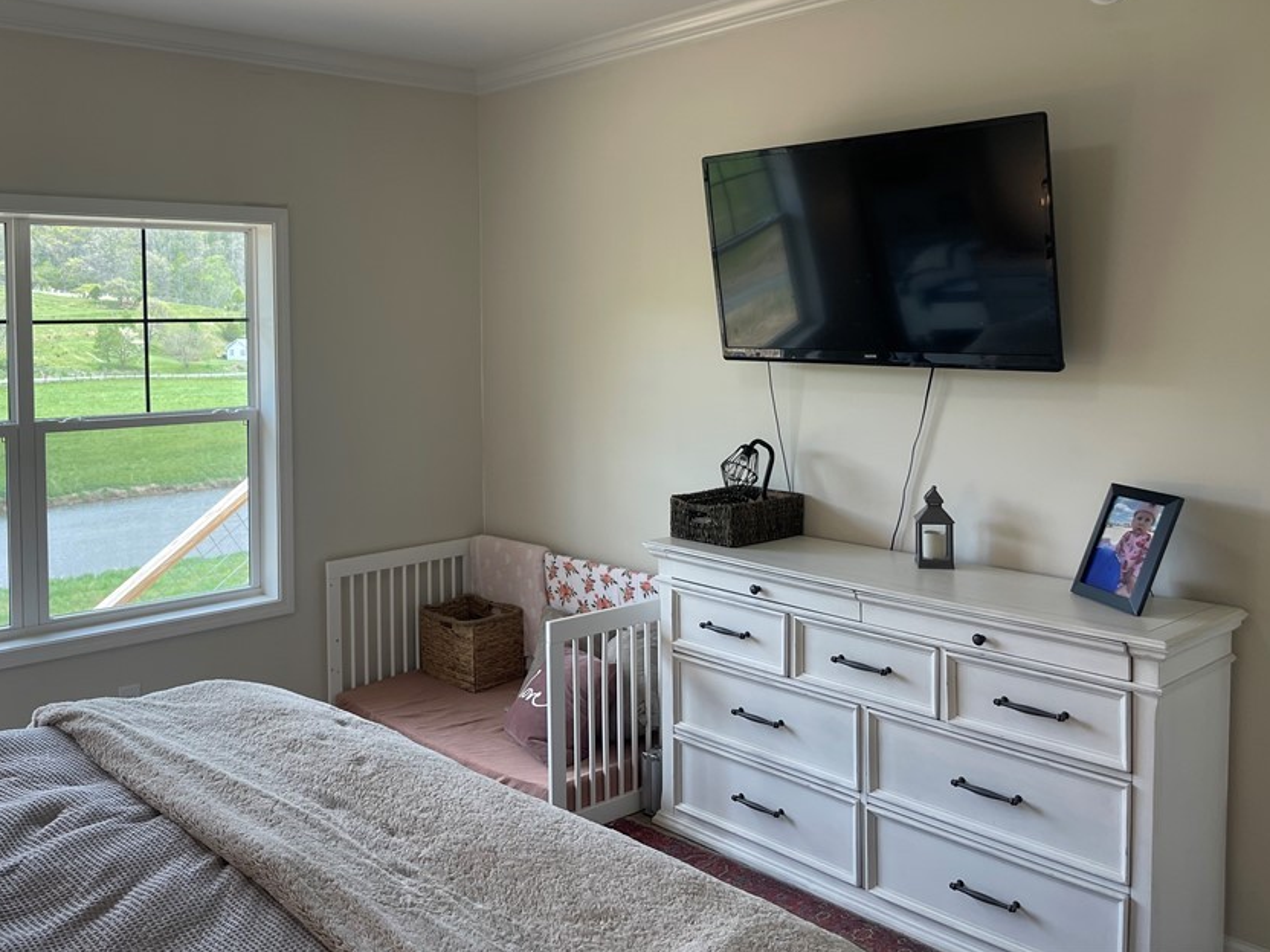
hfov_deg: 56.4
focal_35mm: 32
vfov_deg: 43.9
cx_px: 507
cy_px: 369
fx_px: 1174
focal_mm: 5.1
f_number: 1.6
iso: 32
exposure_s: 1/123
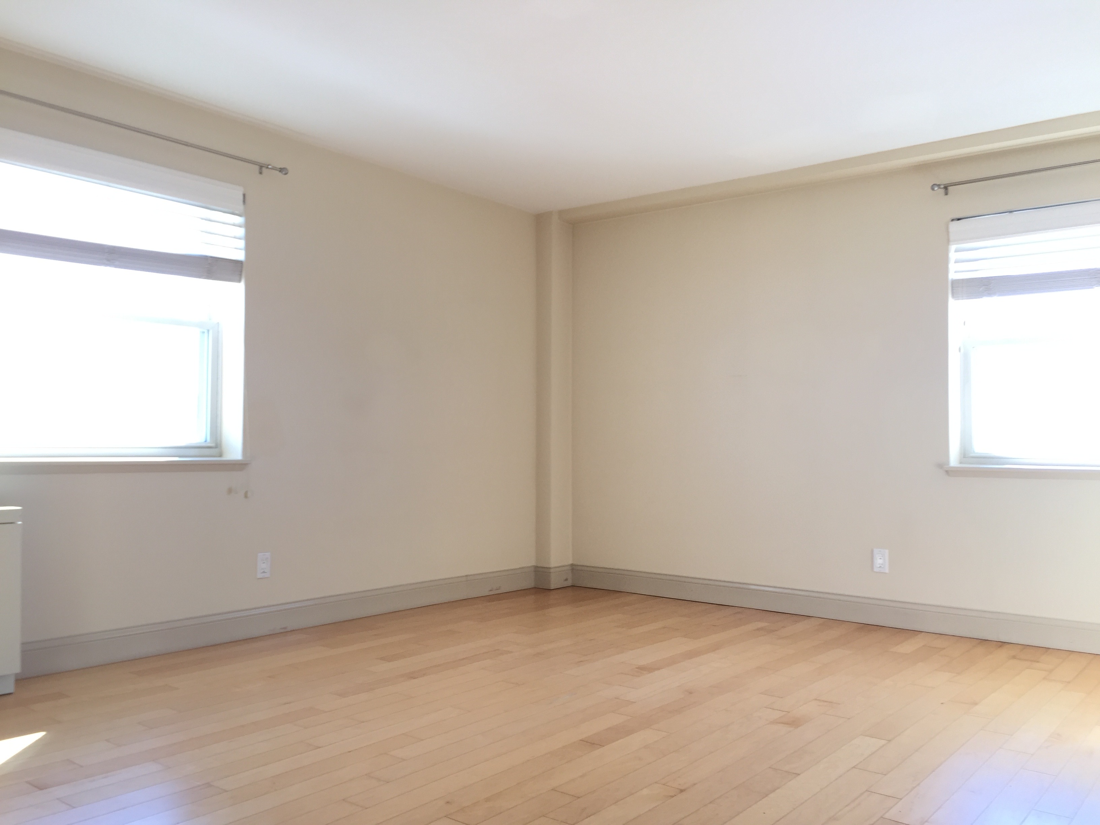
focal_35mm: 29
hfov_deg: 61.7
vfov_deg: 48.2
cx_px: 550
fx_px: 922
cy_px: 412
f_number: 2.2
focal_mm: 4.15
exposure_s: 1/60
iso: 32
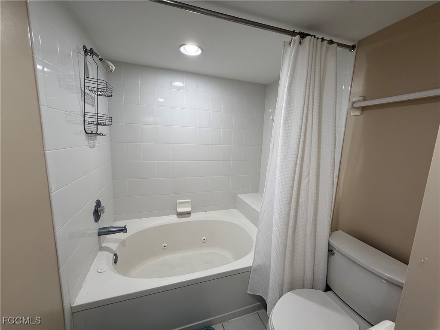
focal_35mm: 14
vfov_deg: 85.7
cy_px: 165
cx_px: 220
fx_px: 178
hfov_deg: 102.1
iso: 80
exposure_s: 1/120
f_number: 2.2
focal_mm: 2.22
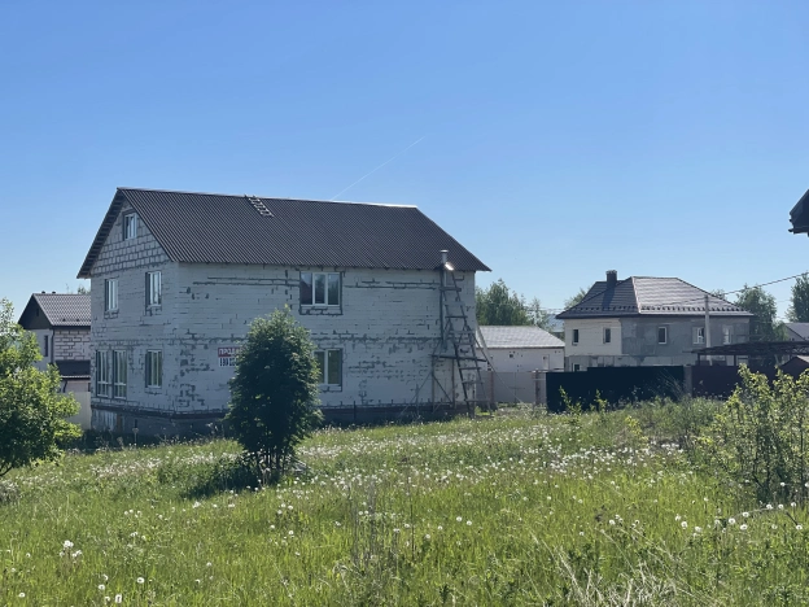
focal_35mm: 52
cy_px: 304
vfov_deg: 28.0
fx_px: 1215
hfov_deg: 36.8
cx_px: 404
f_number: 2
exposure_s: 1/3425
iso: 25
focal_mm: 6
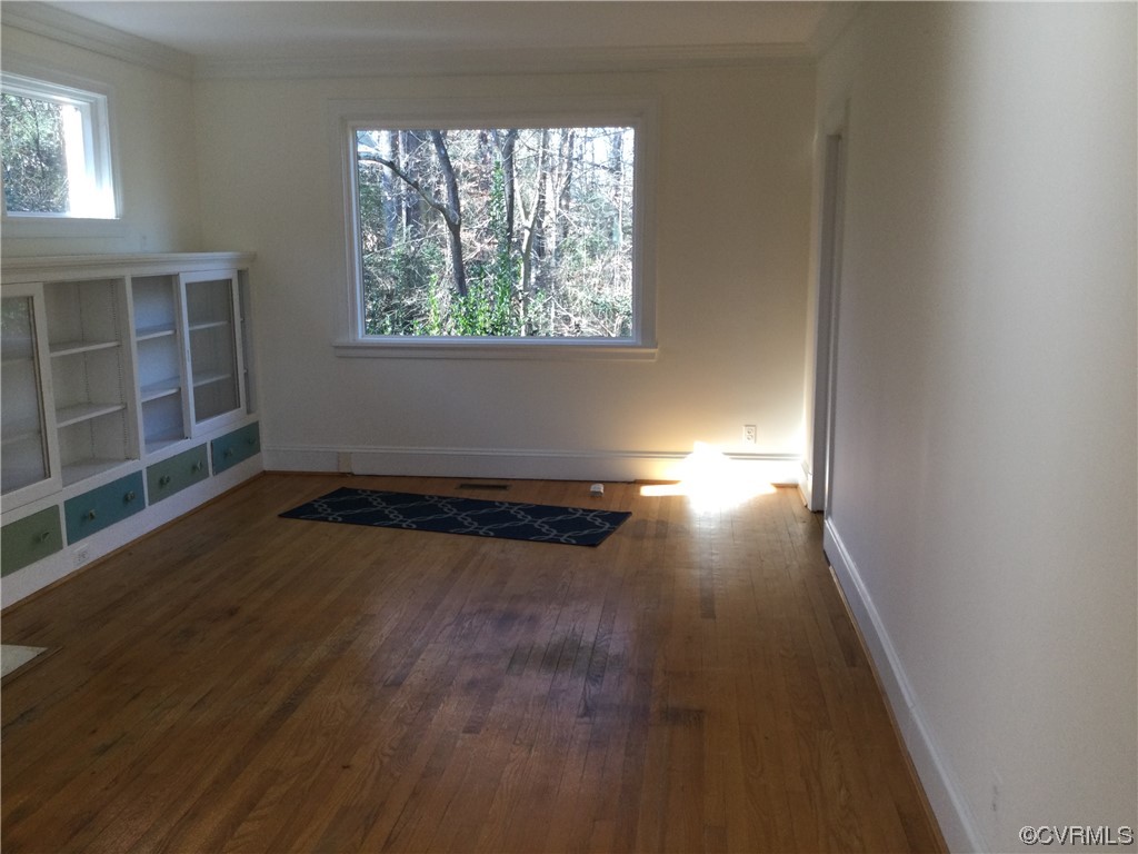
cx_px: 569
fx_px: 1019
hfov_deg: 58.4
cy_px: 427
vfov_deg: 45.4
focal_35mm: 31
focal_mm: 3.3
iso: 25
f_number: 2.4
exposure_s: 1/40
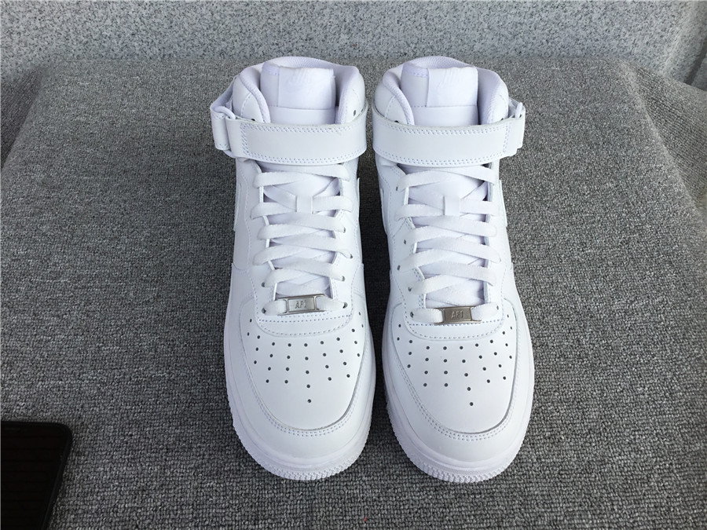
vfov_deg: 45.4
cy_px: 265
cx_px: 354
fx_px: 633
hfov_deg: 58.4
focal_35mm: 31
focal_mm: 3.3
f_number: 2.4
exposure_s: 1/637
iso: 25
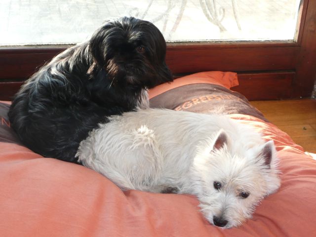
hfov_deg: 33.2
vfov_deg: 25.2
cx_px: 158
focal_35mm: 58
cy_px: 118
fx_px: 529
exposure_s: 1/30
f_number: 4.4
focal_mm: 9.5
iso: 125
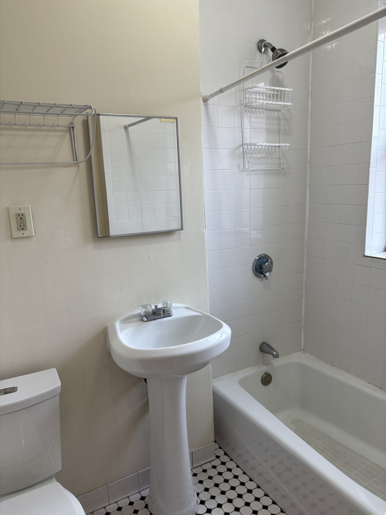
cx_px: 193
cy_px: 258
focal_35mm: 26
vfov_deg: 67.4
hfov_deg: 53.0
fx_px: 387
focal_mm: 5.96
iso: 80
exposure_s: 1/120
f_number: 1.6
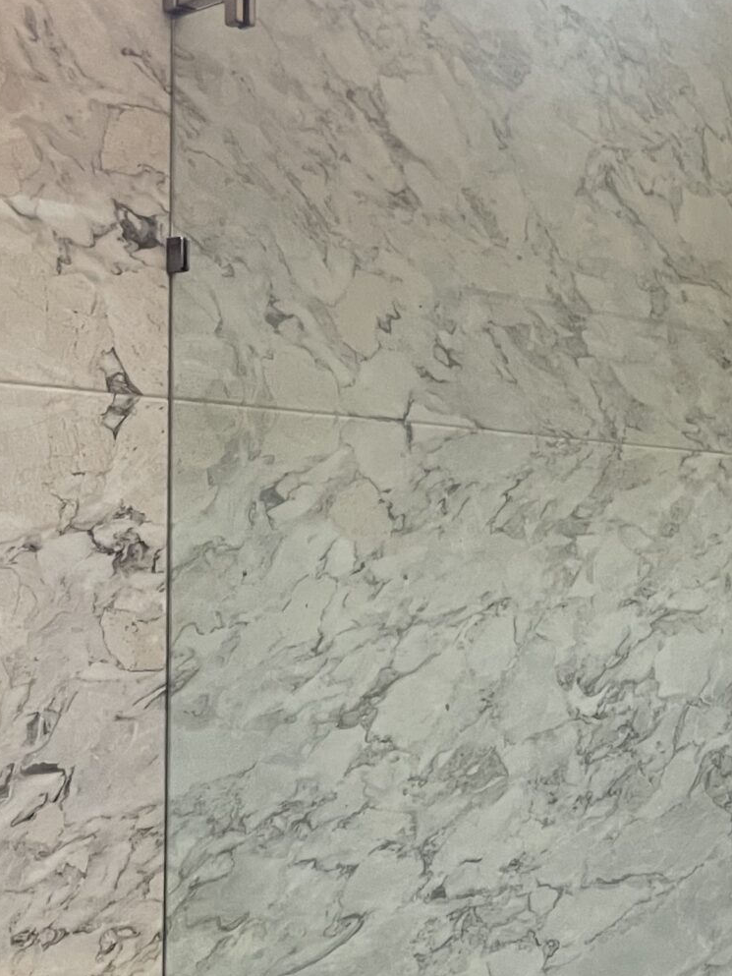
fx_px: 1889
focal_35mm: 67
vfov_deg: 28.4
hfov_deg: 20.6
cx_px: 859
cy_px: 774
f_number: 1.6
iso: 400
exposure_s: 1/60
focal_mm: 4.2
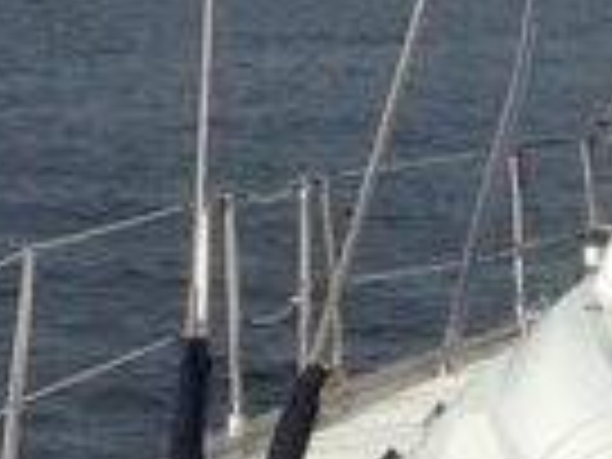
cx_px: 1701
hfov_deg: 8.0
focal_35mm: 219
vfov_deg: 6.8
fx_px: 3872
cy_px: 353
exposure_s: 1/2358
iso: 50
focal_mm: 4.13
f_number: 2.4
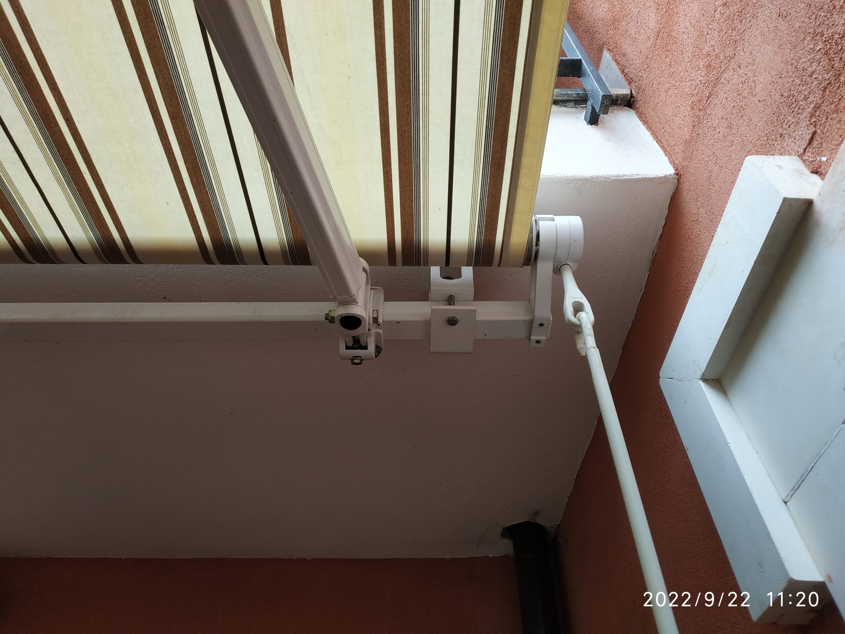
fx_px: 586
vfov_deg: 56.8
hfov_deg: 71.6
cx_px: 422
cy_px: 317
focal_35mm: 24
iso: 160
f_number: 1.9
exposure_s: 1/120
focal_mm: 3.94
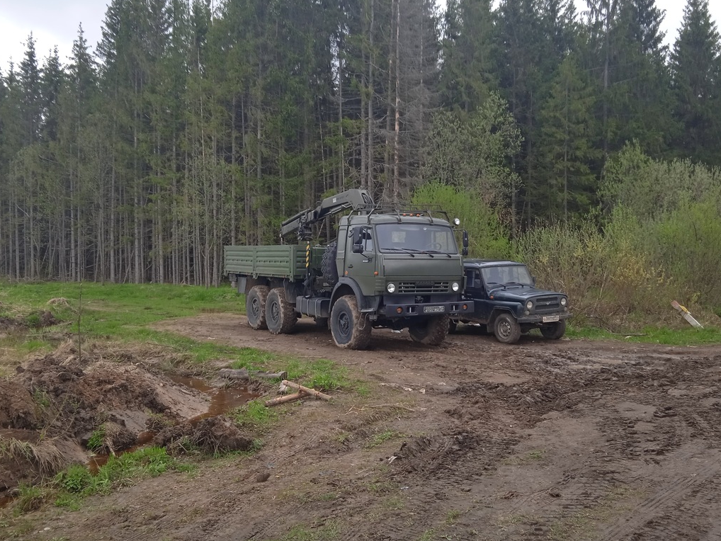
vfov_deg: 42.9
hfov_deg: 55.3
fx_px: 688
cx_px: 370
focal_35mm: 33
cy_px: 255
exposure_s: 1/138
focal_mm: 3.43
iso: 116
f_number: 2.2
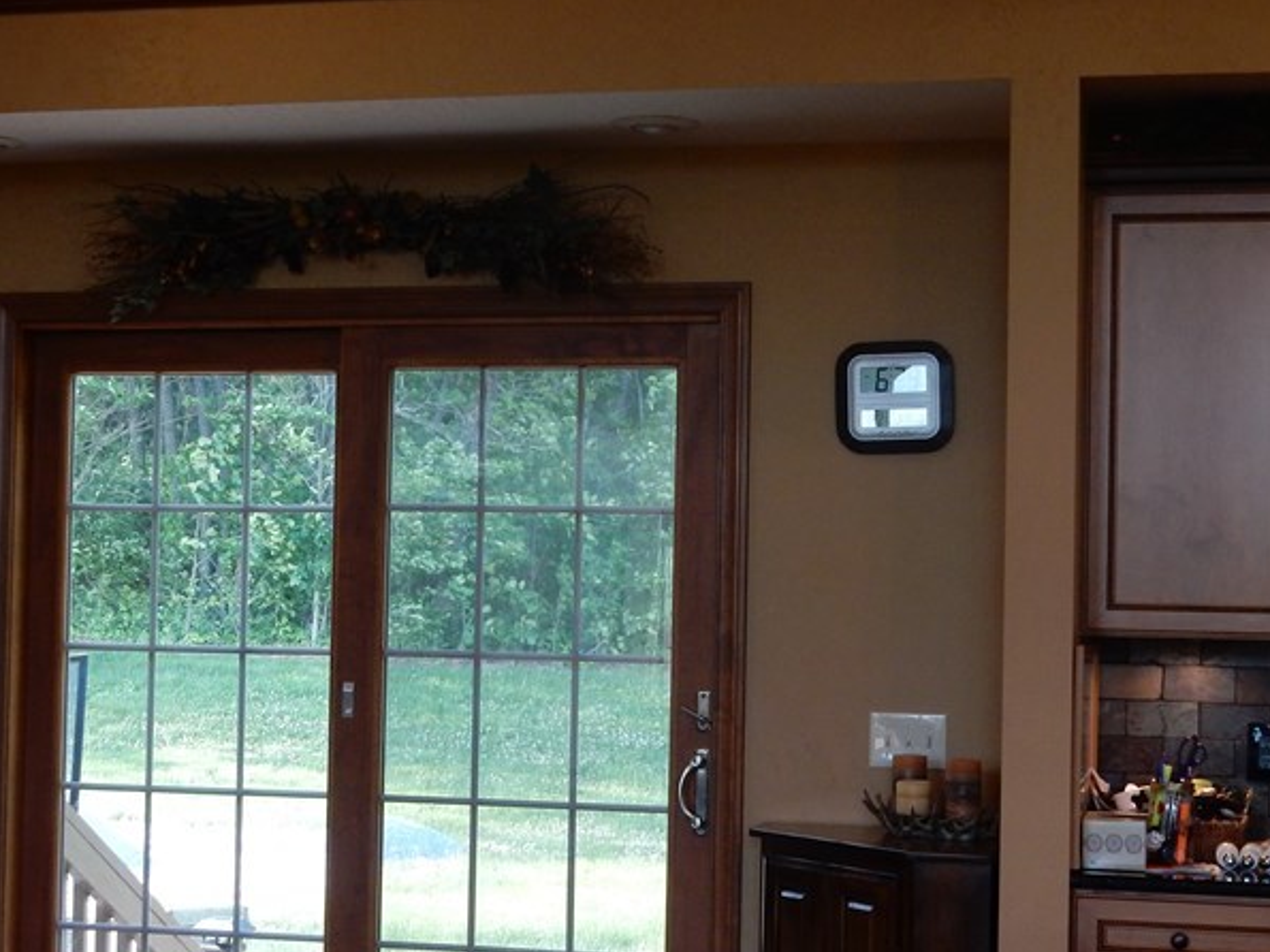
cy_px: 510
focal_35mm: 74
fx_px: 2714
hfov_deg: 26.3
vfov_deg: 19.9
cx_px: 596
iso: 200
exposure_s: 1/30
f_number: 4.2
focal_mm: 7.6
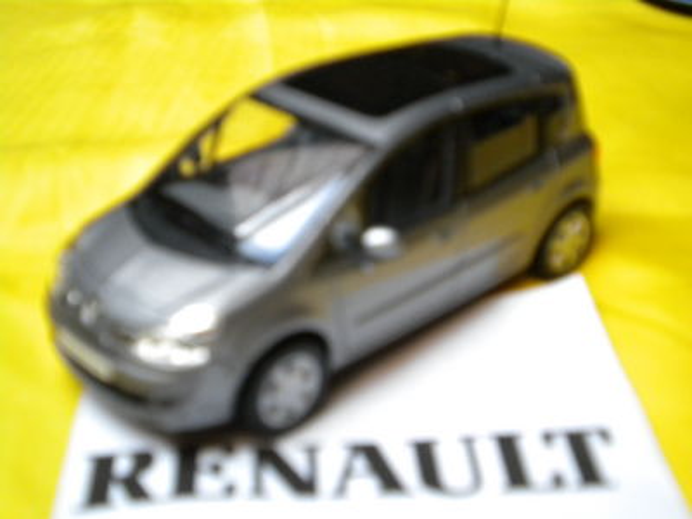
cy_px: 260
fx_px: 1040
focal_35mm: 52
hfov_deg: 36.8
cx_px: 346
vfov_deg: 28.0
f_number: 3.9
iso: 400
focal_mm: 9.3
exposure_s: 1/61
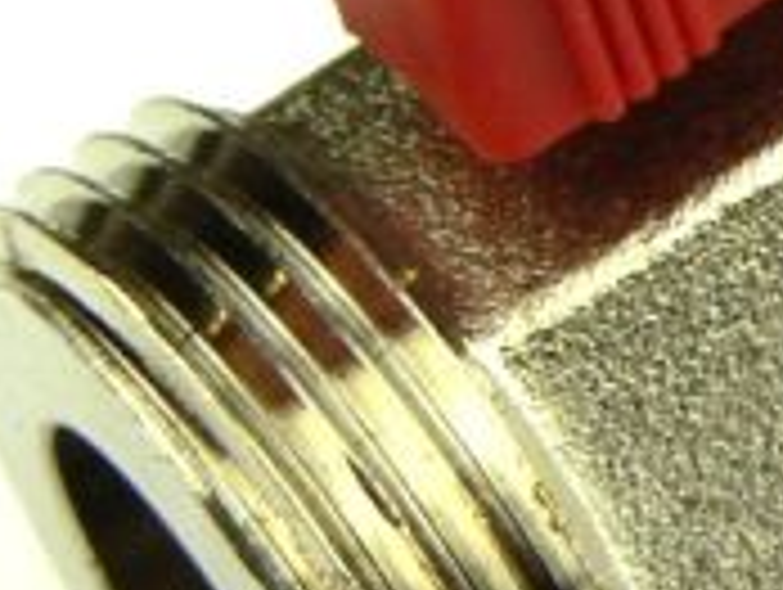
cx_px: 922
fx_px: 6750
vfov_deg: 5.0
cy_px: 176
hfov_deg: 6.6
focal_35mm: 298
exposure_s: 1/160
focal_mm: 10.9
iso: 100
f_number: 5.6
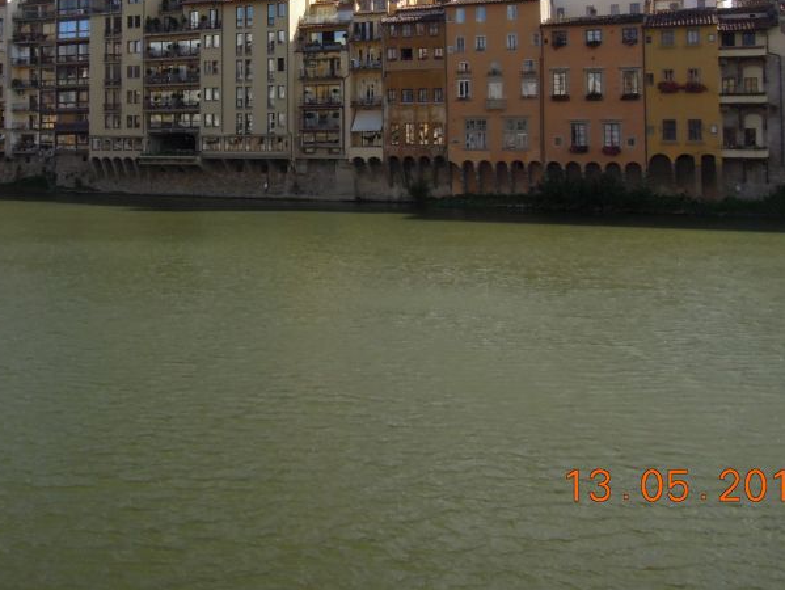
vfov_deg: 33.7
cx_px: 214
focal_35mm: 41
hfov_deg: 44.5
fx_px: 930
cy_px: 88
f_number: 4
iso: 160
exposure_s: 1/1000
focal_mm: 4.3
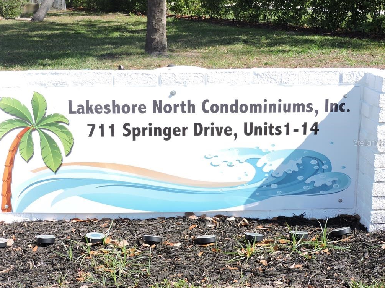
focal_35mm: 56
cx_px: 194
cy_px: 142
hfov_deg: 34.4
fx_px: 623
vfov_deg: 26.1
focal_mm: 9.8
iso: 100
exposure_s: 1/400
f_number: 3.7
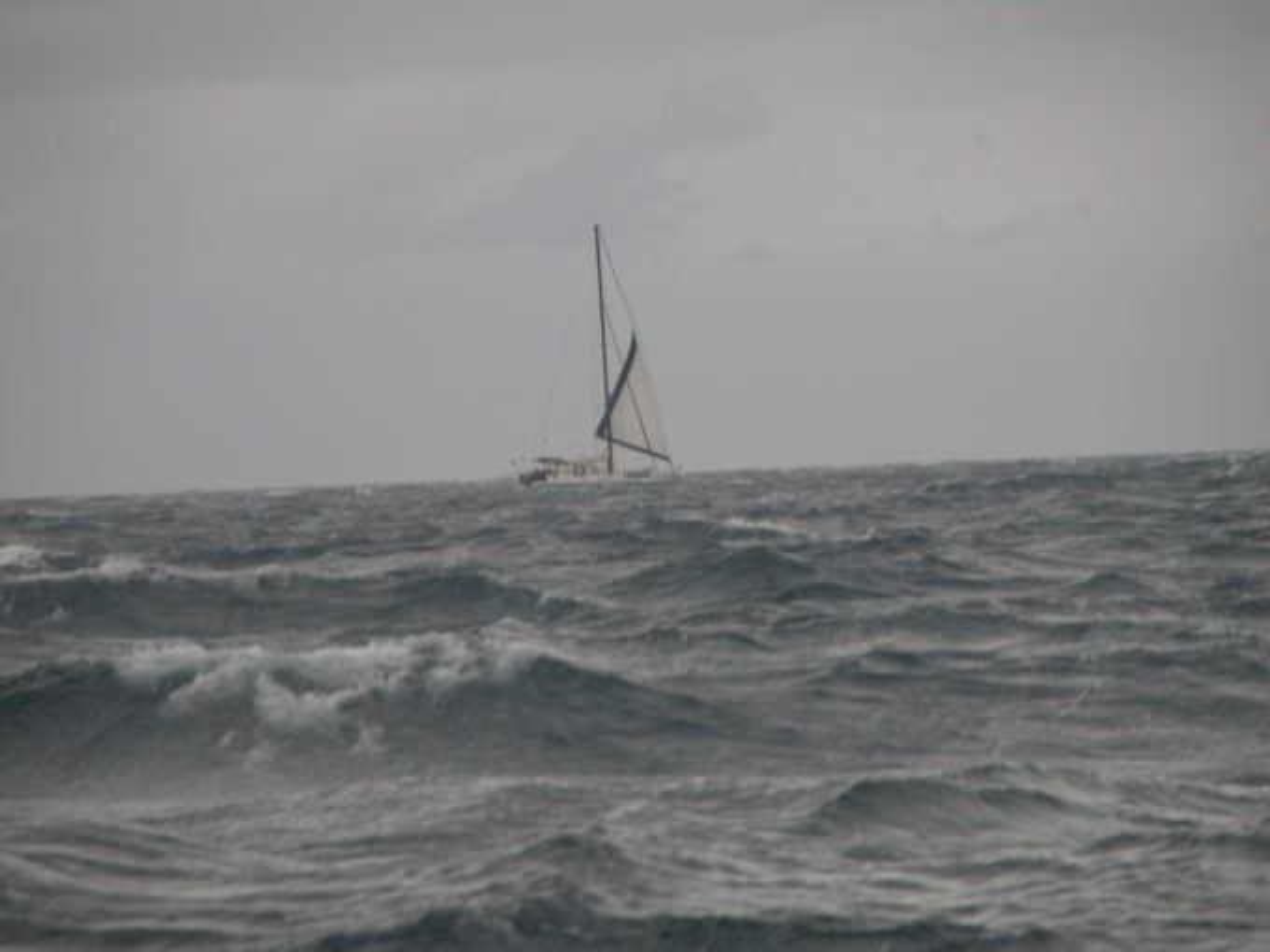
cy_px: 476
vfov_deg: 5.3
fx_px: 10273
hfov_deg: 7.1
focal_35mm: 280
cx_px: 635
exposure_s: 1/142
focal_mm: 71.2
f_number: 4.2
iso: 100
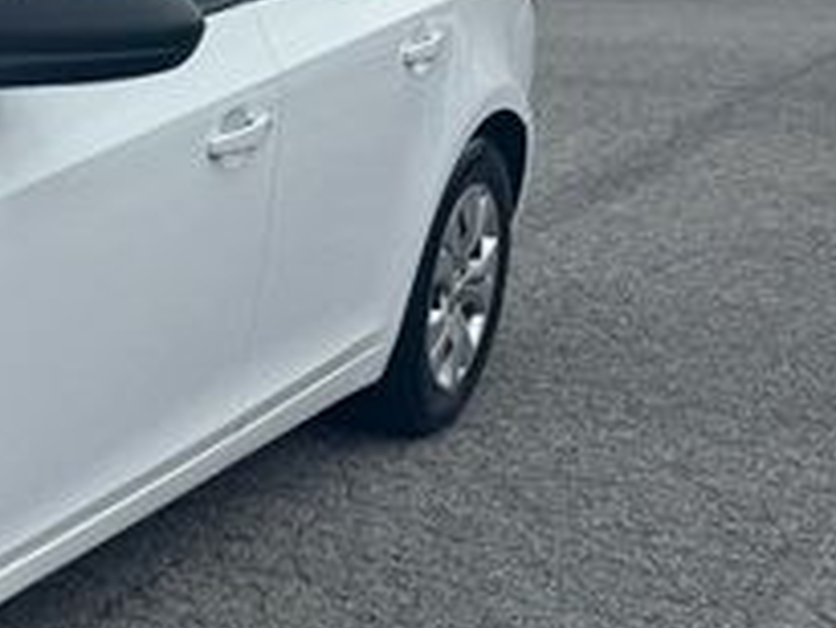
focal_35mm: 75
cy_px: 461
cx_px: -461
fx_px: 1812
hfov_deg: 21.3
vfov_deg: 19.5
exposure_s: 1/4608
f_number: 1.78
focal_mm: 6.76
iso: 80
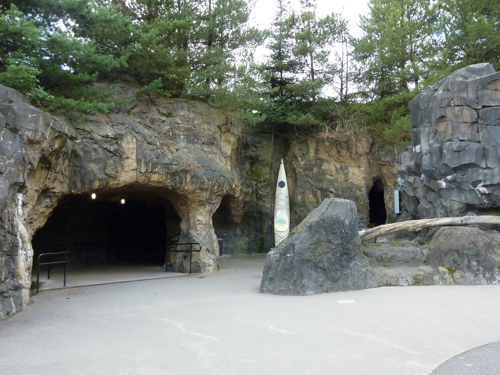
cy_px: 188
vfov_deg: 48.2
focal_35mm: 29
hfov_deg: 61.7
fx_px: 419
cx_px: 250
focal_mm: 4.7
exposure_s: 1/200
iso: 400
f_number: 3.4
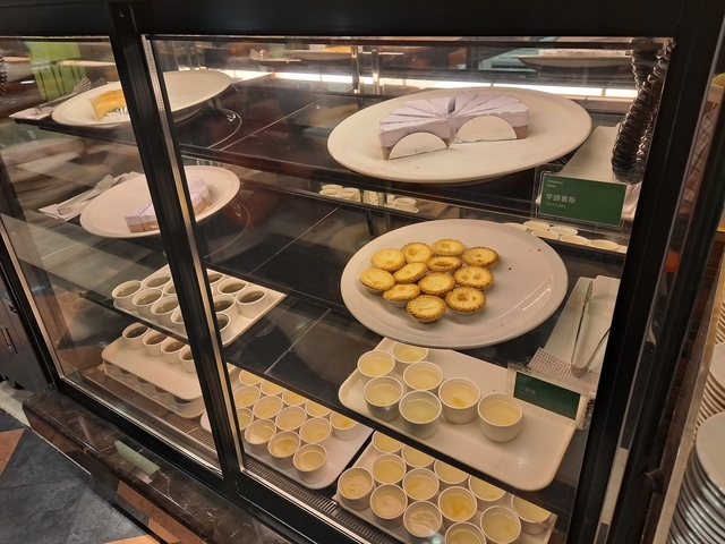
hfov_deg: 71.6
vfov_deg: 56.8
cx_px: 362
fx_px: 503
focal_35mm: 24
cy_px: 272
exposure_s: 1/60
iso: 80
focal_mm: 5.23
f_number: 1.8
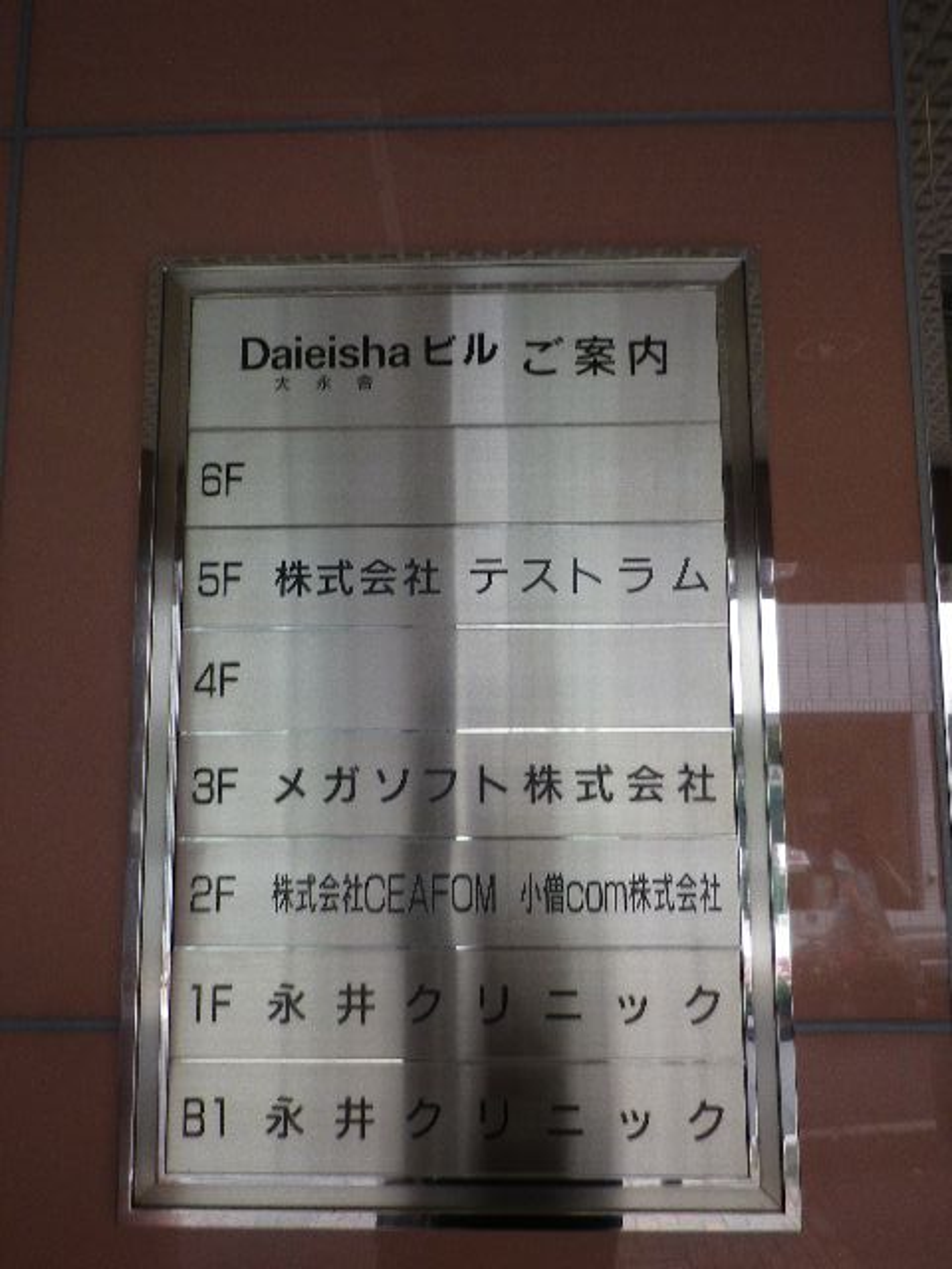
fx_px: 1027
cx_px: 476
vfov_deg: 63.4
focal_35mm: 28
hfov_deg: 49.7
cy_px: 634
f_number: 3.2
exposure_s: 1/60
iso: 80
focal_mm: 5
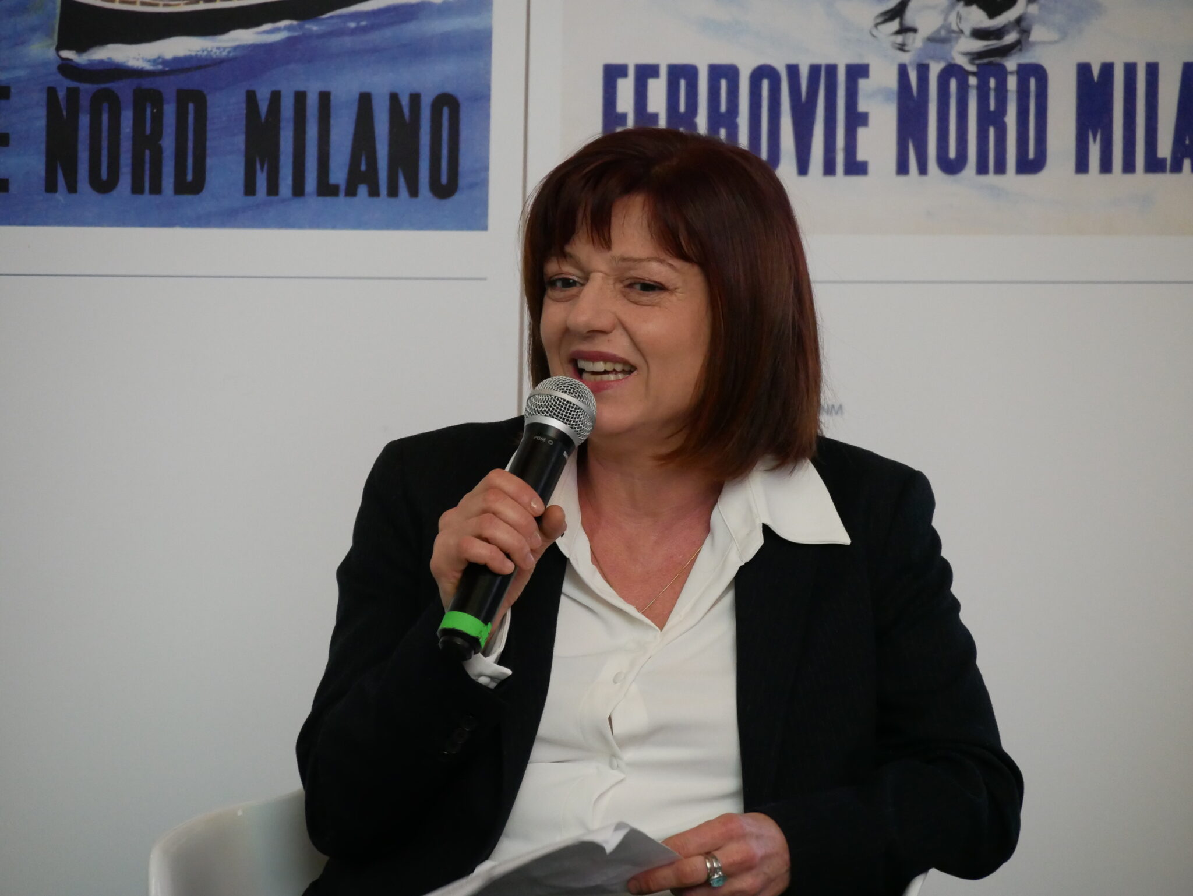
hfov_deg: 7.1
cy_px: 448
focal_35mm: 280
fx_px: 9654
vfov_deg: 5.3
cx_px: 596
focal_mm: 140
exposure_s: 1/200
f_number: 5.6
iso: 3200
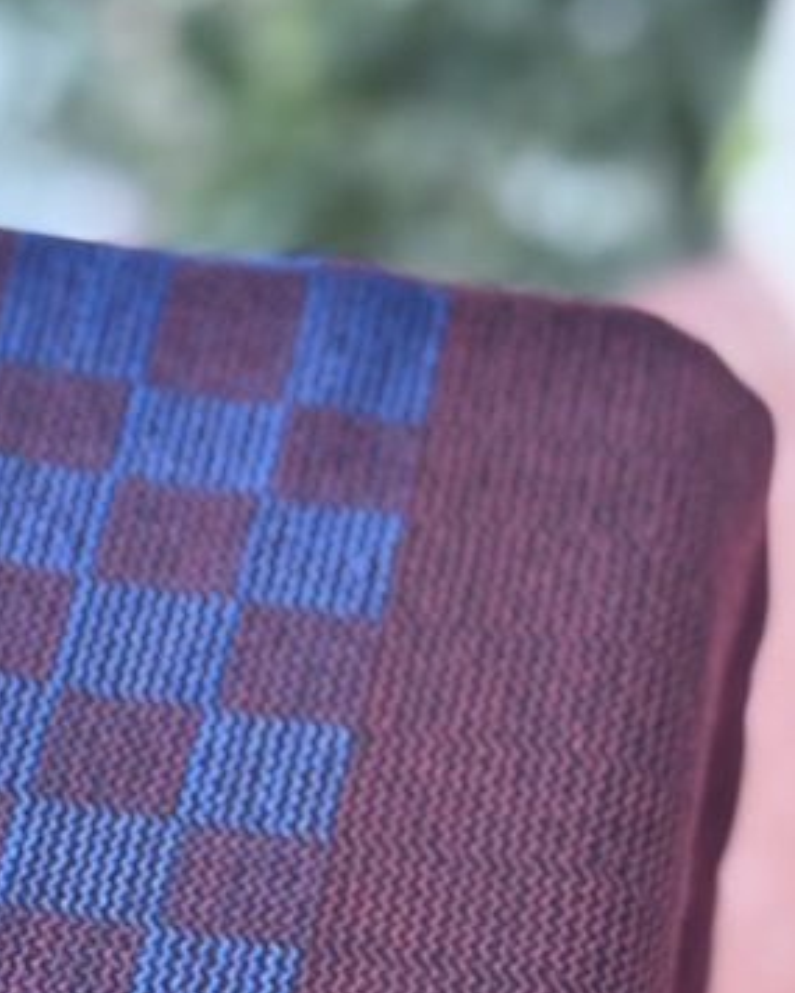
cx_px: -183
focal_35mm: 131
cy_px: 1132
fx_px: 3851
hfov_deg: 11.5
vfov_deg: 14.3
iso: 125
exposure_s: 1/60
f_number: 1.78
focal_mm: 6.76
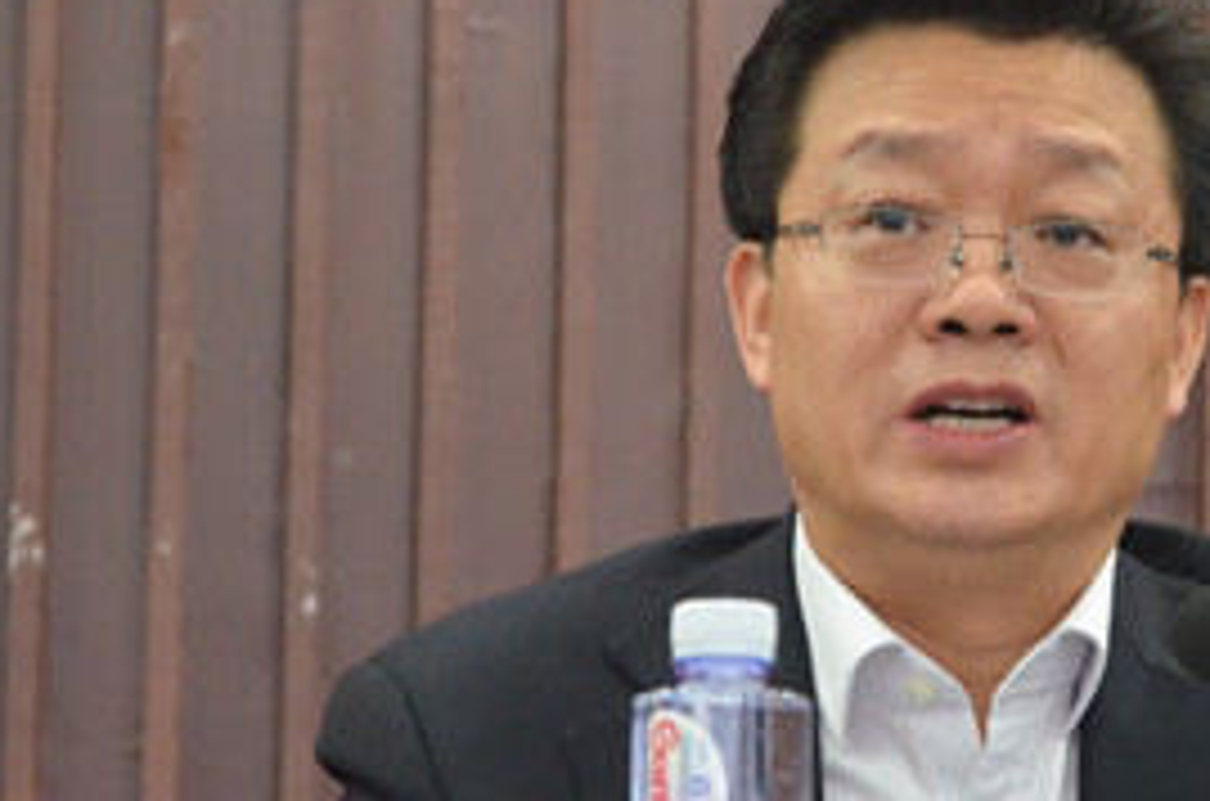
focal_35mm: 279
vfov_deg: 4.9
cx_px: 1073
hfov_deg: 7.4
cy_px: 326
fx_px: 9355
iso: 2500
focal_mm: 80
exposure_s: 1/30
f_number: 5.3
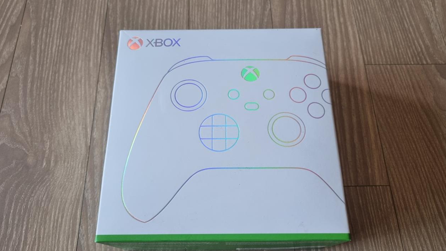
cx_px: 221
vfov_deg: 40.2
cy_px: 132
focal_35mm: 29
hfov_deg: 66.1
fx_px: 343
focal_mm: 5.4
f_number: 1.8
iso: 200
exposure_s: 1/40
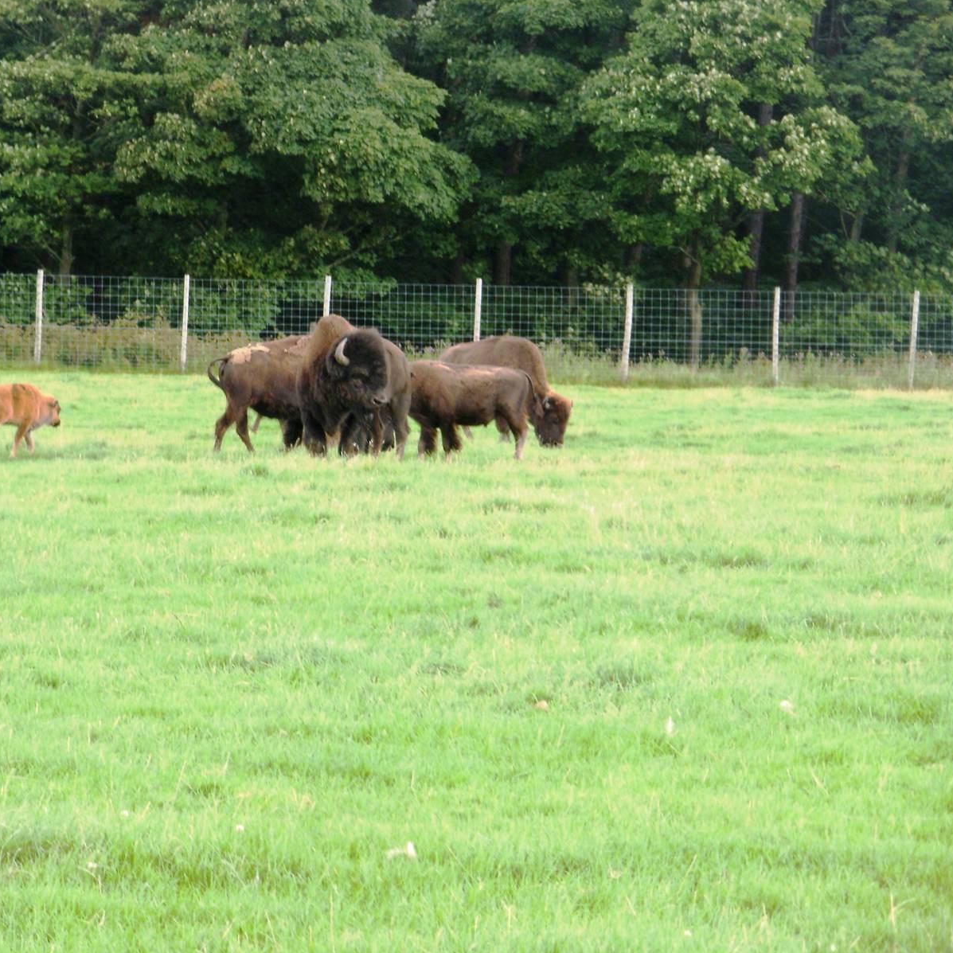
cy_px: 476
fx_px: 4454
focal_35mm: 143
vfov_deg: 12.2
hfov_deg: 12.2
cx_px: 353
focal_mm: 21.2
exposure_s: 1/80
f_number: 5.3
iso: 125
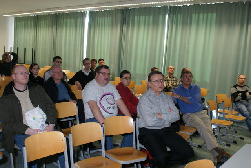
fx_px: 251
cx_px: 126
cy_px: 84
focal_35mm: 36
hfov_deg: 53.1
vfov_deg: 36.9
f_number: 5.6
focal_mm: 24
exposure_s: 1/60
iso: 800
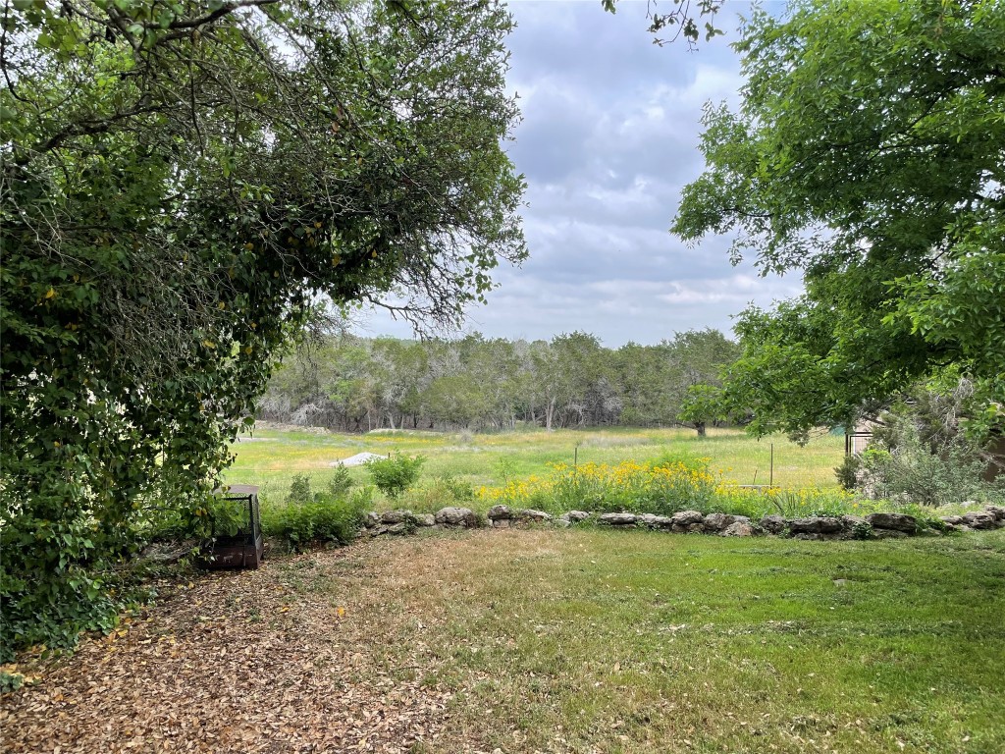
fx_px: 755
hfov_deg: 67.3
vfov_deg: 53.1
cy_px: 377
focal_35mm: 26
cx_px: 502
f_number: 1.6
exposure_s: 1/1092
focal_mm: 4.2
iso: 32
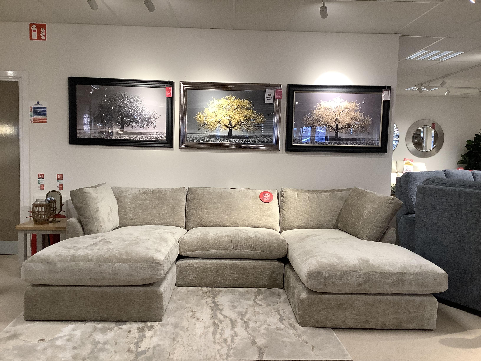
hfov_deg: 58.4
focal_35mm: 31
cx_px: 240
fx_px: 431
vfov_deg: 45.4
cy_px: 180
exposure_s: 1/50
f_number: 2.4
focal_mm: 3.3
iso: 80
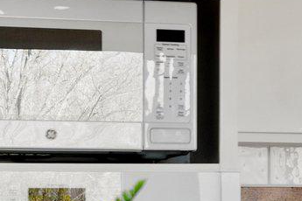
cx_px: 714
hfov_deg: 9.4
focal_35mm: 196
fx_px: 1644
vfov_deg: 7.0
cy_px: 193
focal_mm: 33
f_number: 8
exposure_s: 1/25
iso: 500
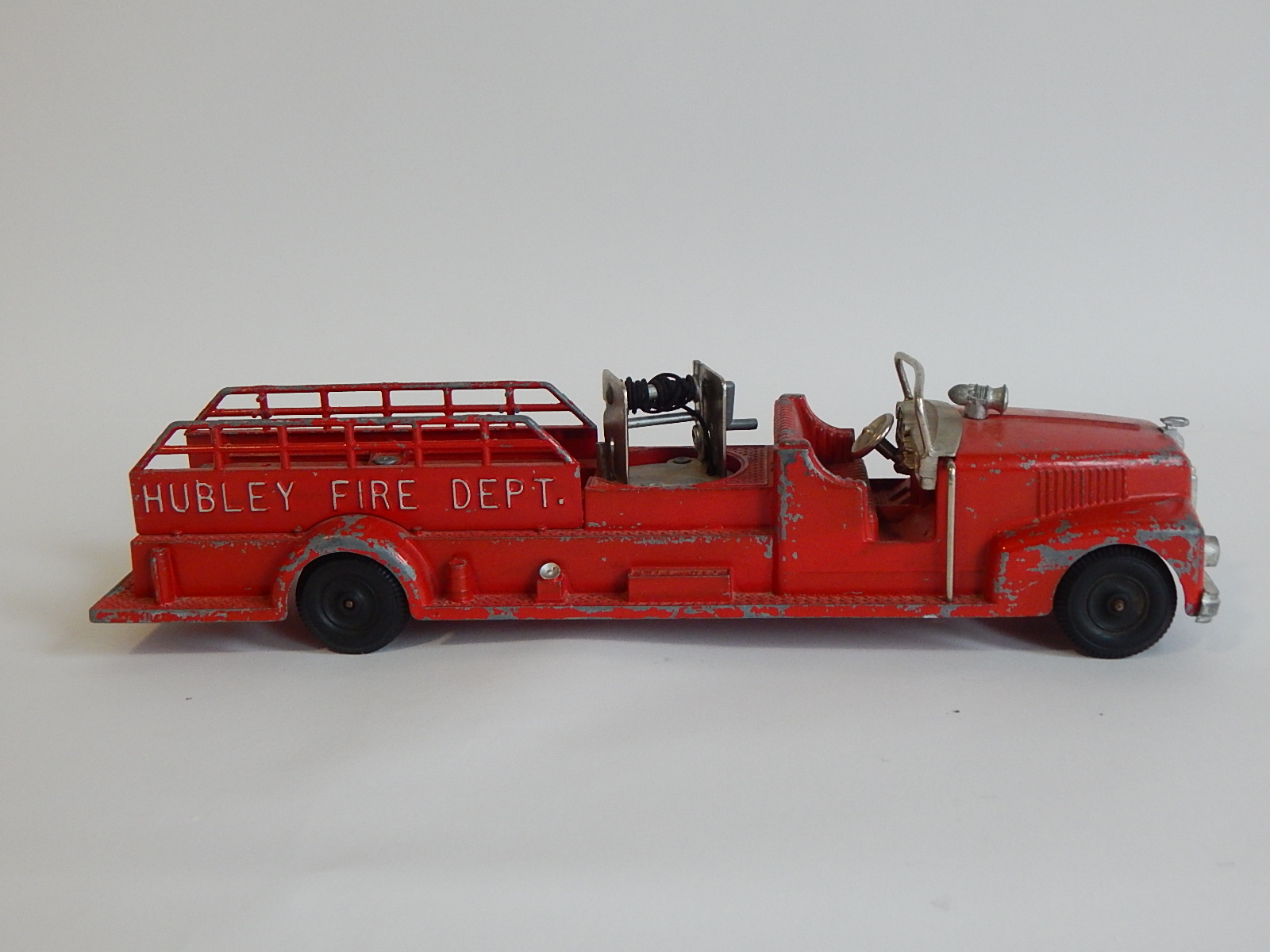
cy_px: 476
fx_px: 1578
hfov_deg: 43.9
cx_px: 635
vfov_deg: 33.6
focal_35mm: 43
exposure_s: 1/160
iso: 400
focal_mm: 7.7
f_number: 3.6
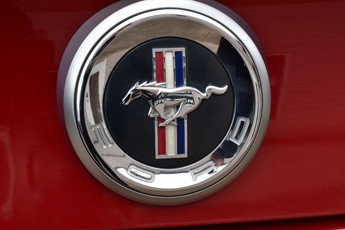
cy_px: 115
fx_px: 790
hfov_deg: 24.6
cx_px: 172
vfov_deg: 16.5
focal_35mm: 82
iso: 400
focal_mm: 55
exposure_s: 1/100
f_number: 9
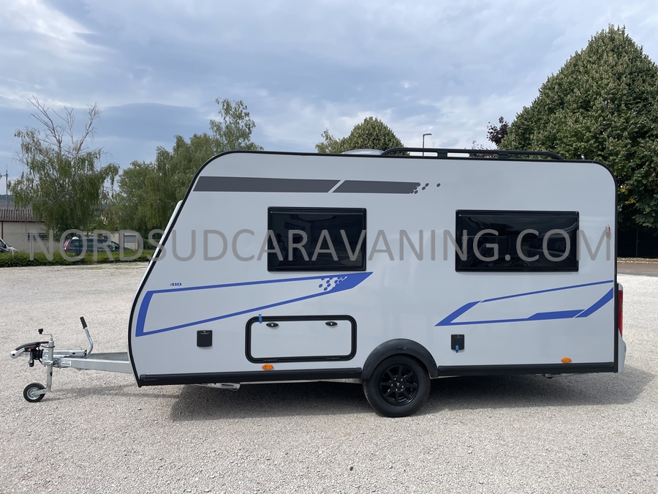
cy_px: 247
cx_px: 329
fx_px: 494
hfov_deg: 67.3
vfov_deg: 53.1
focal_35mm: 26
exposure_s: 1/3610
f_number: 1.6
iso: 32
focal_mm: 4.2
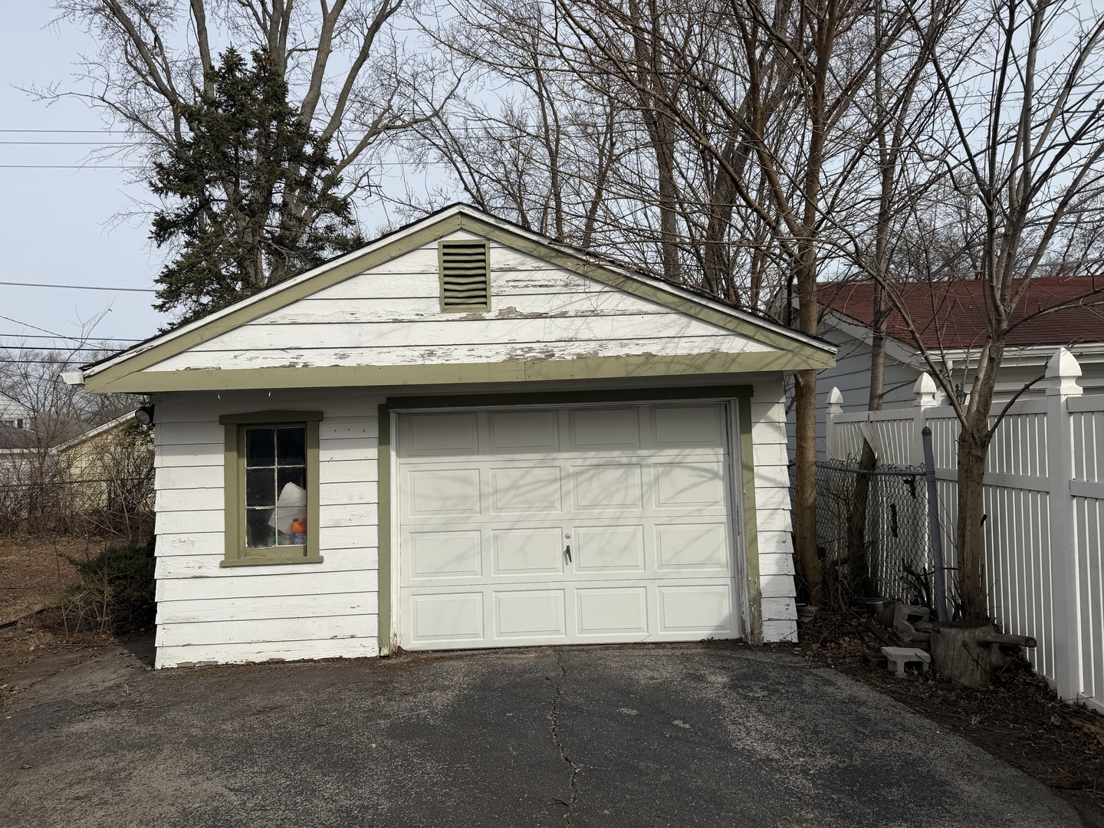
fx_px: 765
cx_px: 552
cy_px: 414
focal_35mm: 24
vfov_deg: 56.8
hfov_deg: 71.6
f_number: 1.78
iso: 80
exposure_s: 1/5714
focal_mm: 6.76
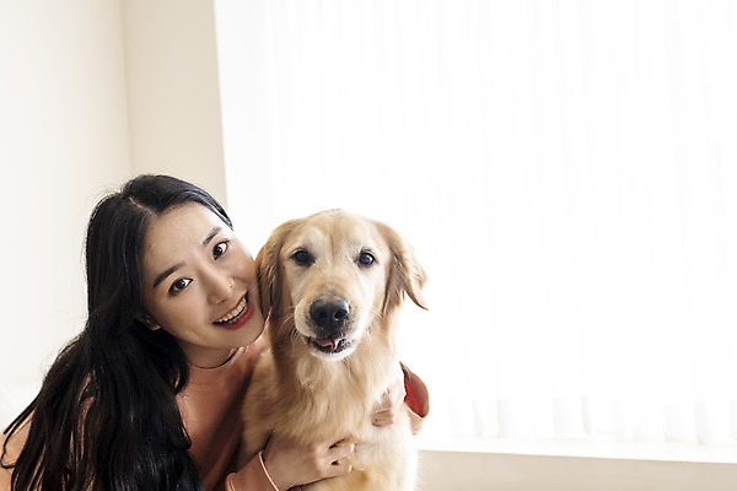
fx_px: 921
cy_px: 246
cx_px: 368
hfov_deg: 43.6
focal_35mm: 45
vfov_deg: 29.9
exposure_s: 1/320
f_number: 2.8
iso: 250
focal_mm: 30
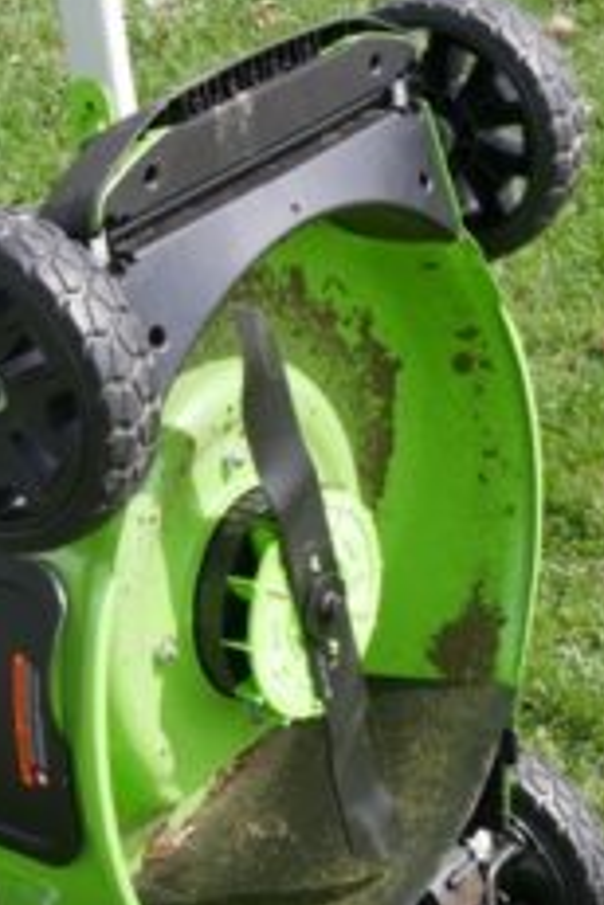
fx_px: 2416
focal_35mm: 96
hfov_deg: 14.0
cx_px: -49
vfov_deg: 21.2
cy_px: 458
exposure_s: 1/250
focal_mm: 17
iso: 200
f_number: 6.3
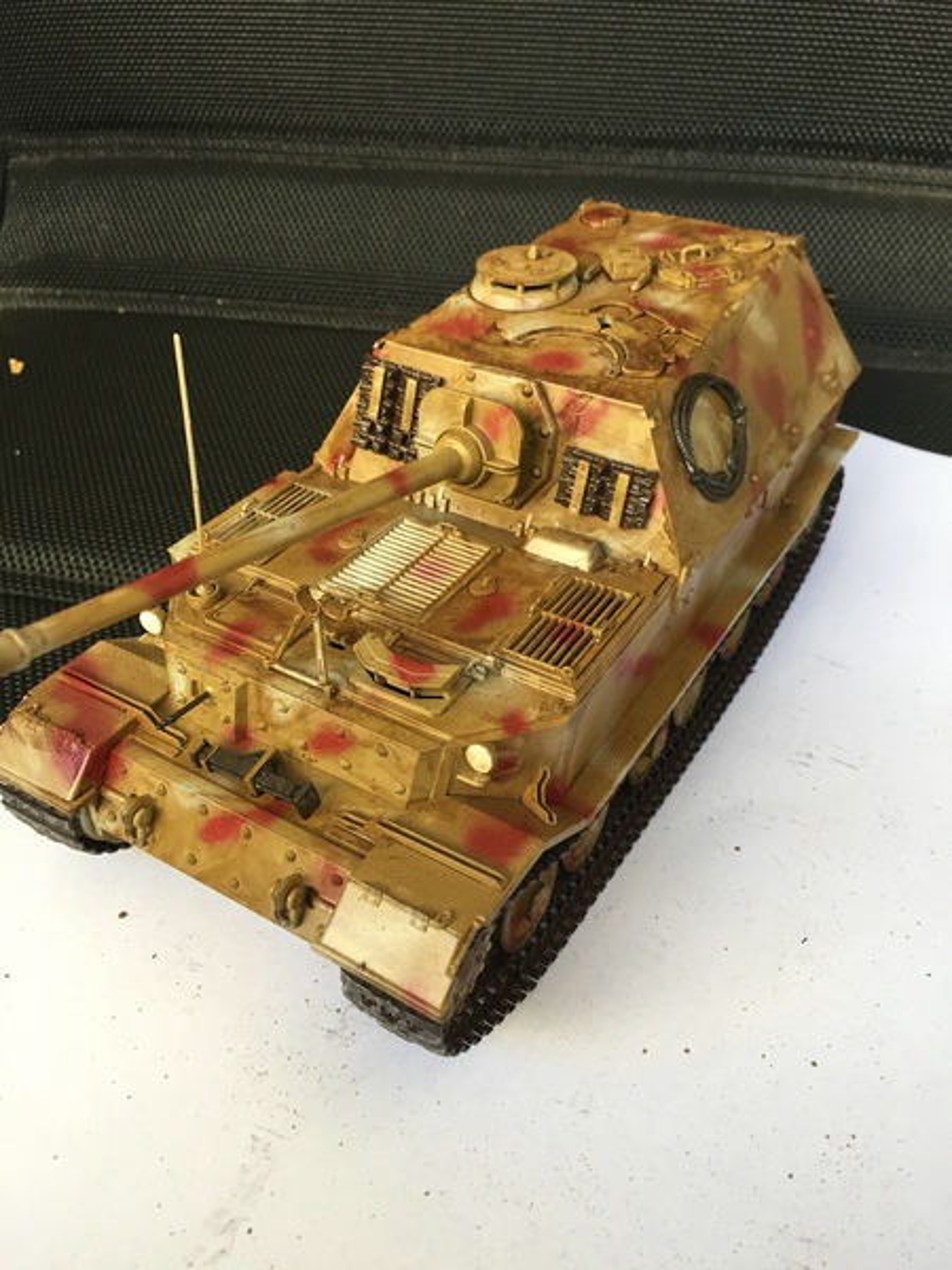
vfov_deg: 61.7
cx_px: 476
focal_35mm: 29
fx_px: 1063
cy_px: 635
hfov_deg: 48.2
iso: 32
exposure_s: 1/33
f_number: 2.2
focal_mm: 4.15
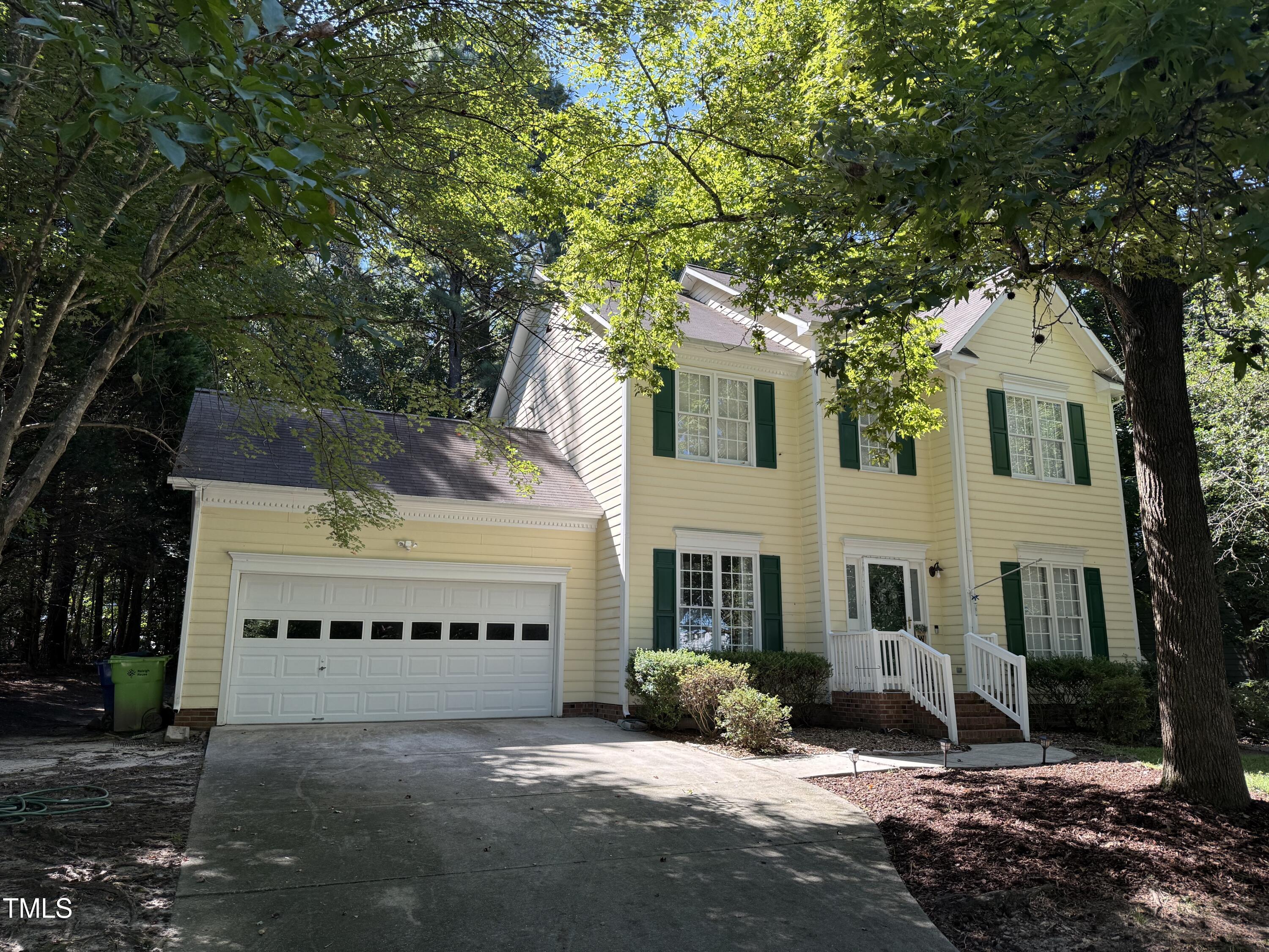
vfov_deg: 56.8
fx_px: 880
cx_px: 634
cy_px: 476
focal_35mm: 24
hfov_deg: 71.6
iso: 100
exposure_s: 1/708
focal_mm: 6.76
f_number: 1.78
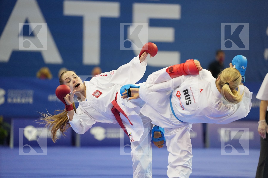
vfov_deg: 6.9
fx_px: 1489
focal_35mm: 200
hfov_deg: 10.3
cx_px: 134
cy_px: 89
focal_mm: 200
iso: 4000
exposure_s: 1/1000
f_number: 2.8
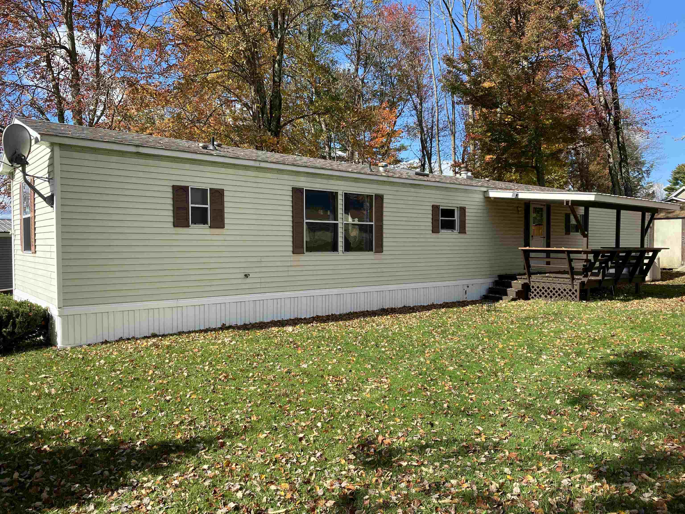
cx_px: 342
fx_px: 515
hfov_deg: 67.3
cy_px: 257
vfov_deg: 53.1
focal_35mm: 26
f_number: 1.8
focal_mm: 4.25
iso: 32
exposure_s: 1/1412
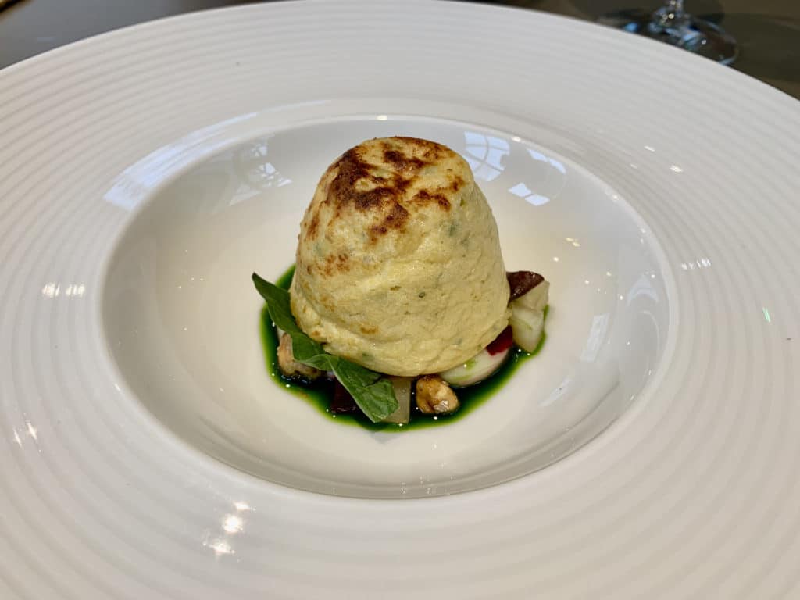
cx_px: 400
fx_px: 601
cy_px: 300
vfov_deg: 53.1
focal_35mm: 26
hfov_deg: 67.3
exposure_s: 1/50
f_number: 1.8
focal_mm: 4.25
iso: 80
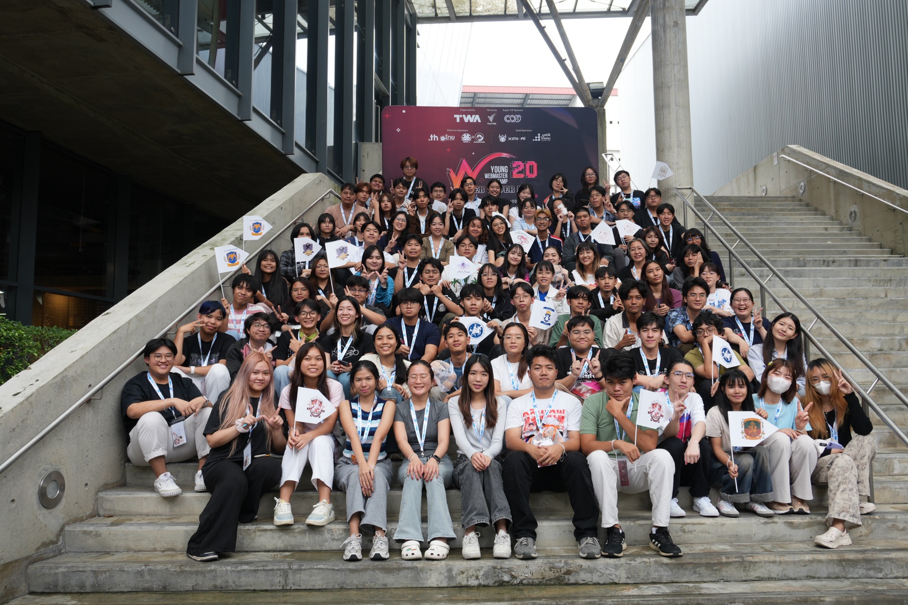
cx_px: 454
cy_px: 302
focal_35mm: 28
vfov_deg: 45.7
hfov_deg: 64.6
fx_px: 719
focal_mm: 19
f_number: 4.5
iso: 100
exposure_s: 1/30
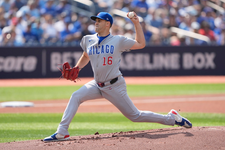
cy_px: 75
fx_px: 2500
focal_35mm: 400
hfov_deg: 5.2
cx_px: 112
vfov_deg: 3.4
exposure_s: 1/6400
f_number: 2.8
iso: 640
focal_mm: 400
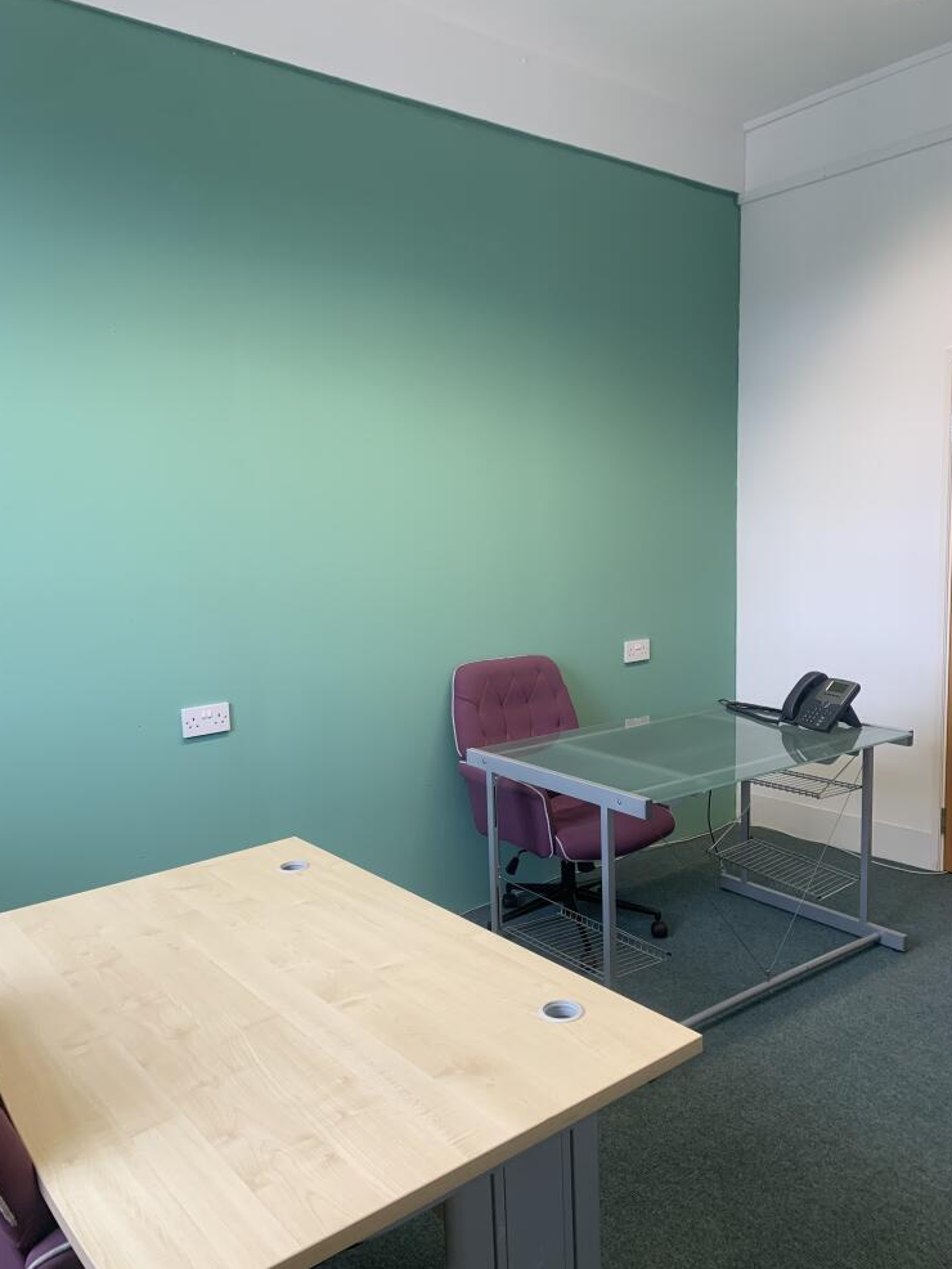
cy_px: 654
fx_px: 990
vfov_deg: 65.3
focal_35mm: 27
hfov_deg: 51.4
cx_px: 466
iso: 64
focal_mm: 4.25
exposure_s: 1/50
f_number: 1.8
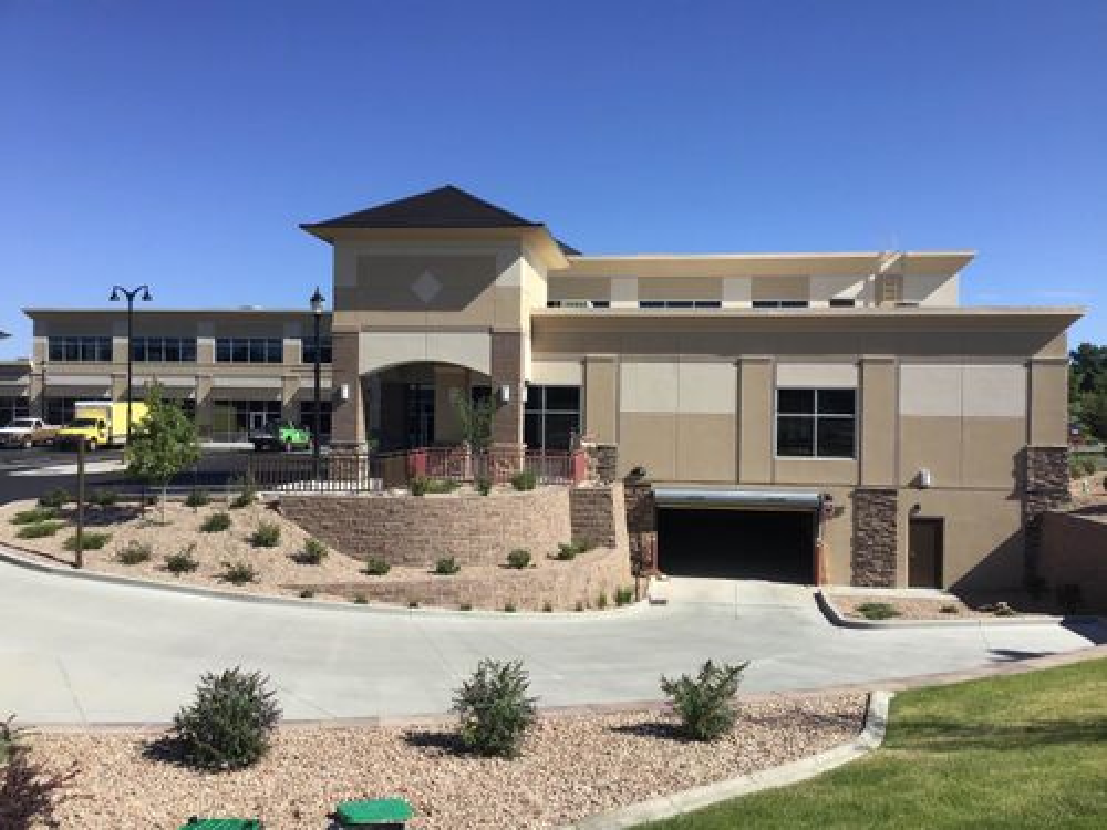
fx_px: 991
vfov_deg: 45.4
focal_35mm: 31
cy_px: 415
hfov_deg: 58.4
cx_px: 554
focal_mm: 3.3
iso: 25
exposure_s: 1/1567
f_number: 2.4
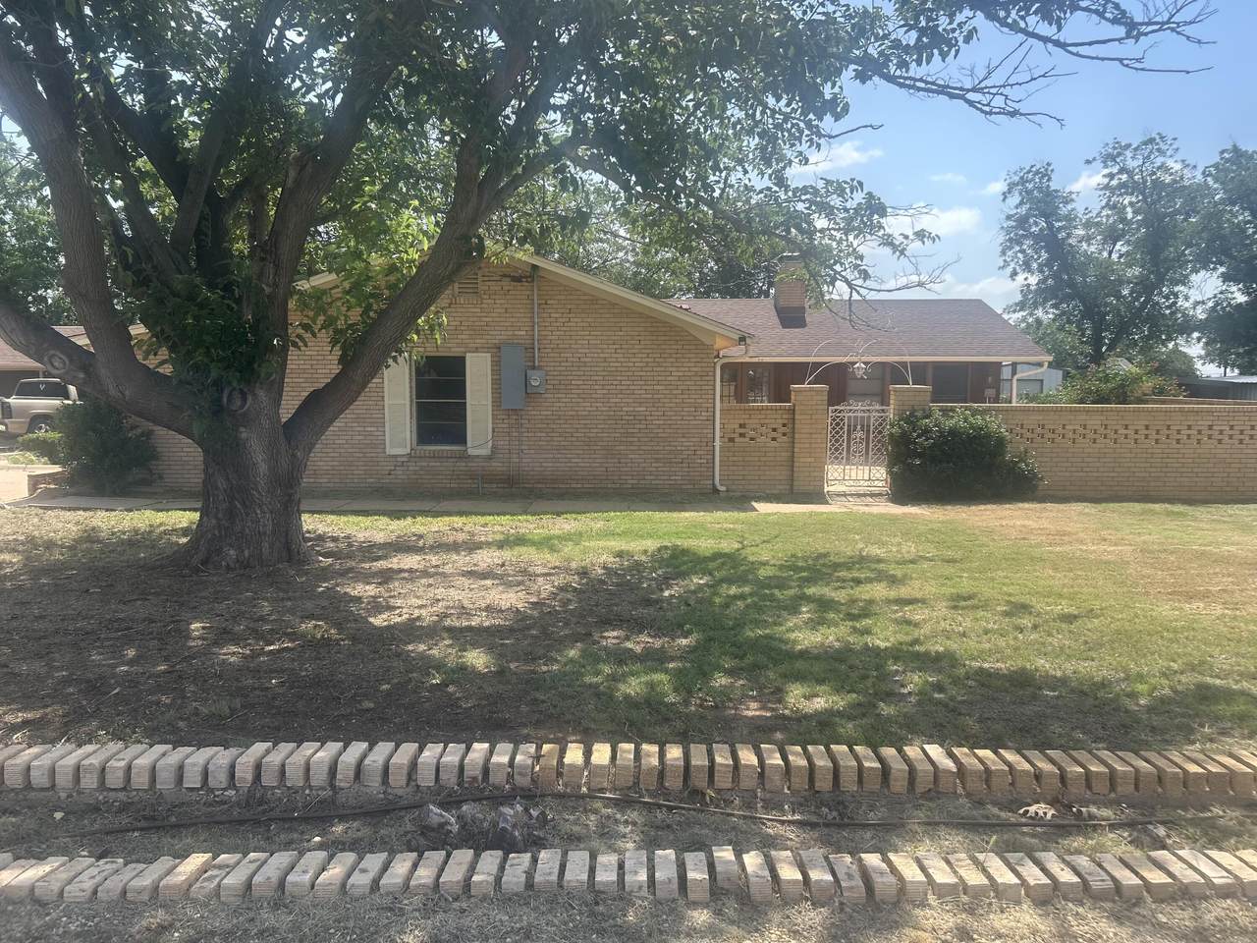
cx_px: 628
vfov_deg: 53.1
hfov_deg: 67.3
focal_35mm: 26
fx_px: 944
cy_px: 472
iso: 50
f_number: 1.5
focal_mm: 5.7
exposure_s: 1/2045
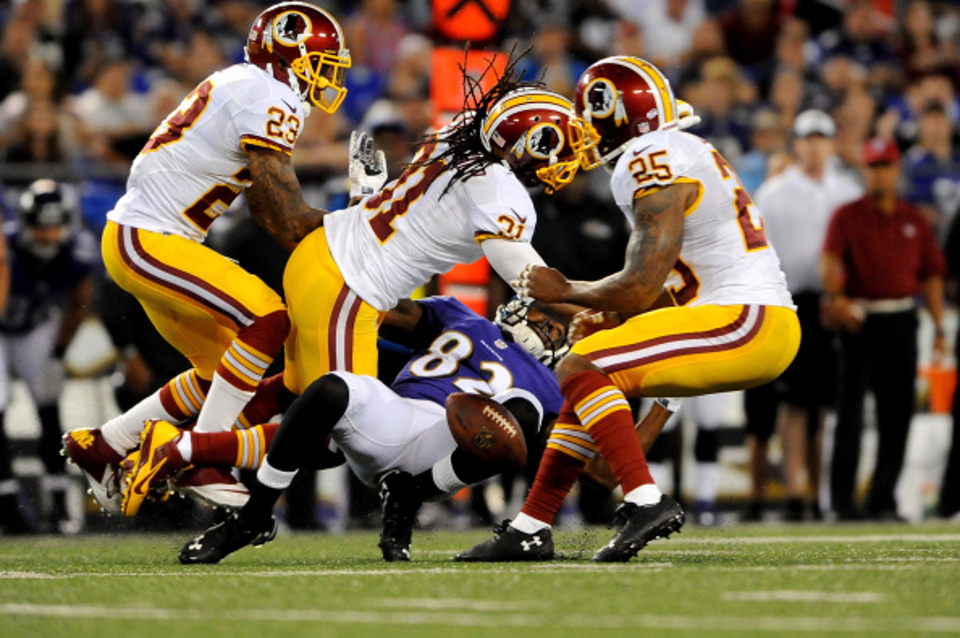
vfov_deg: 3.3
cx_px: 480
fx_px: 11190
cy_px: 319
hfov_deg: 4.9
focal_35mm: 420
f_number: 4
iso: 4000
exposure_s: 1/1000
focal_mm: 420
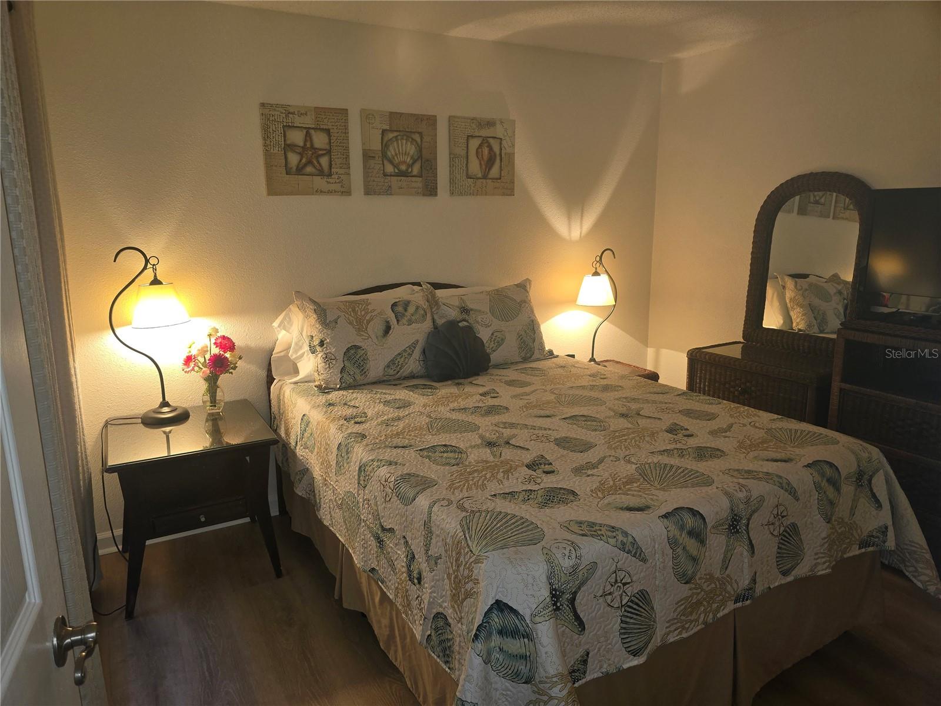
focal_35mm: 23
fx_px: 625
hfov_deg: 73.9
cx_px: 470
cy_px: 353
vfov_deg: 58.9
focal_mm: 6.3
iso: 100
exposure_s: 1/40
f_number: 1.7
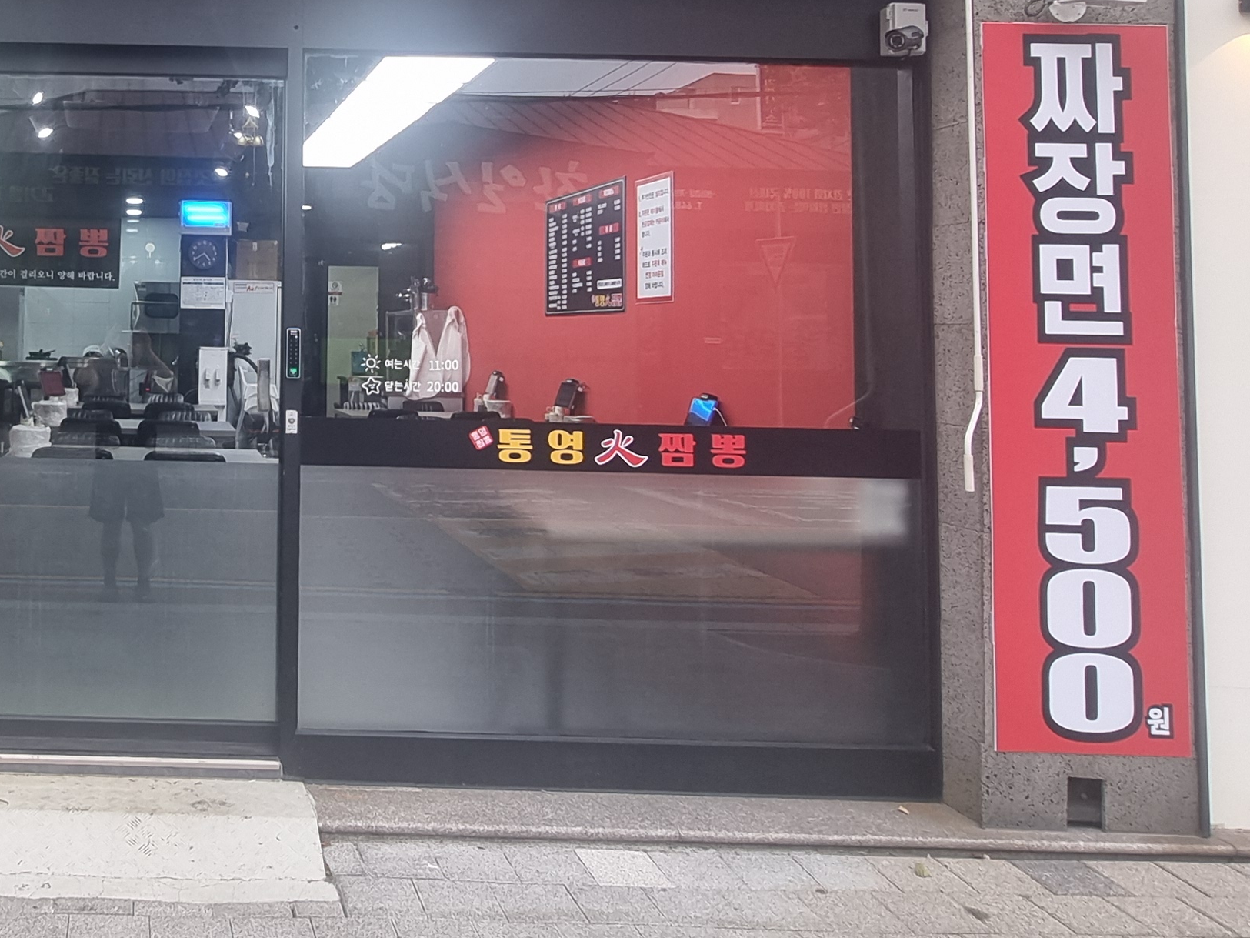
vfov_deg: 42.8
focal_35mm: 32
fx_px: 1156
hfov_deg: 50.4
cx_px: 127
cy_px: 235
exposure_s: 1/60
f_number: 2.2
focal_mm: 2.2
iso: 80
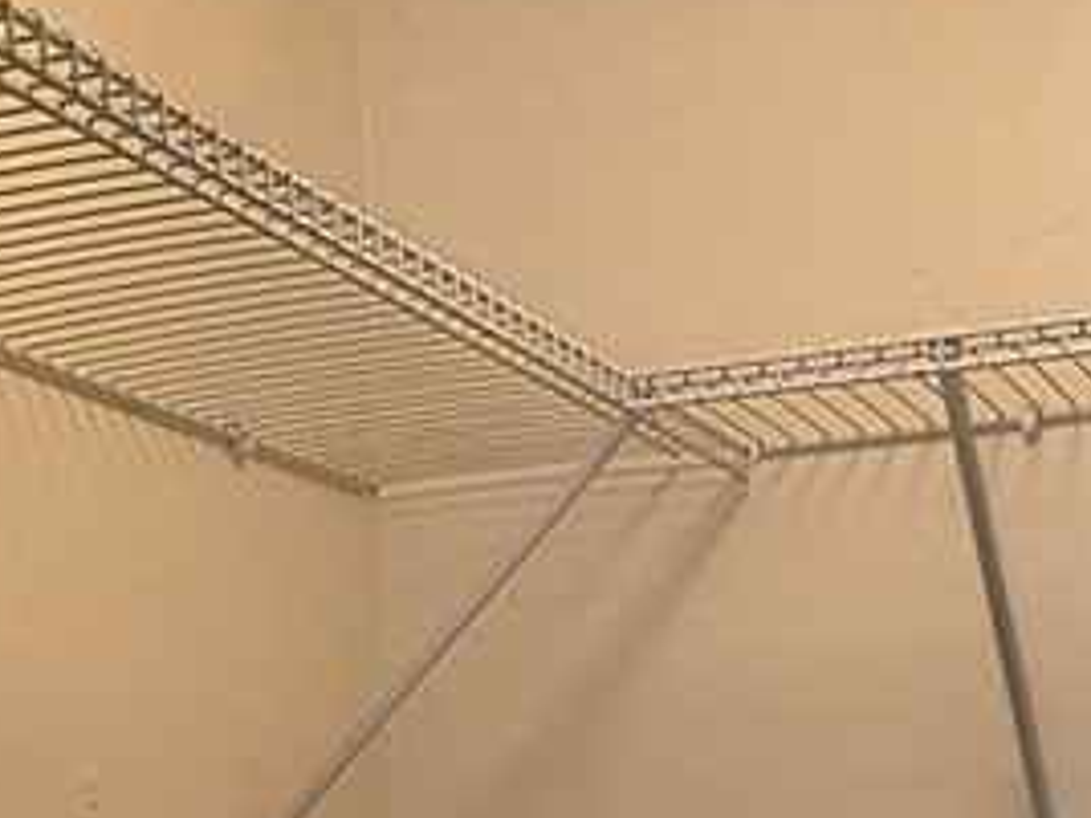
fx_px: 2774
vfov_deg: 14.6
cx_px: 456
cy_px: 1506
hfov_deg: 22.2
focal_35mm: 88
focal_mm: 6.3
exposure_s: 1/120
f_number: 1.7
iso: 160
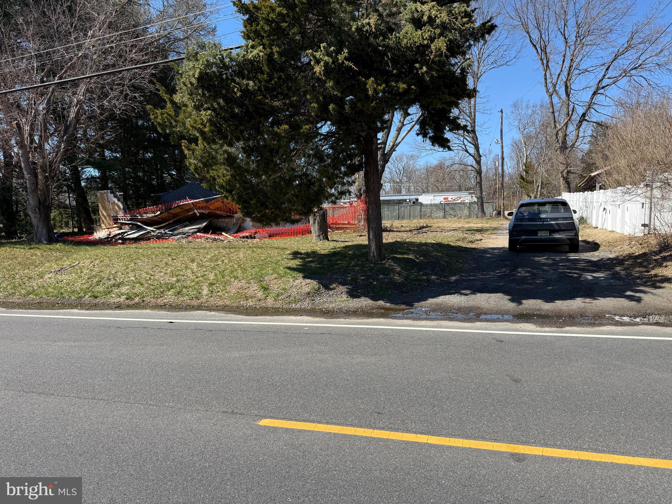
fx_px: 466
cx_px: 336
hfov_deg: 71.6
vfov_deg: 56.8
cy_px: 252
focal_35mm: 24
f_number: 1.78
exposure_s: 1/2801
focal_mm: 6.76
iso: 80
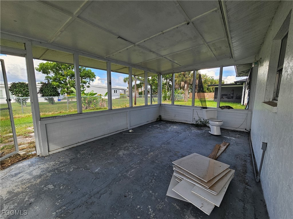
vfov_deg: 89.9
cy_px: 110
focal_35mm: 13
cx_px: 146
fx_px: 110
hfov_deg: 106.2
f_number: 2.2
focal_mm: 2.2
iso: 50
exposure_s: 1/273
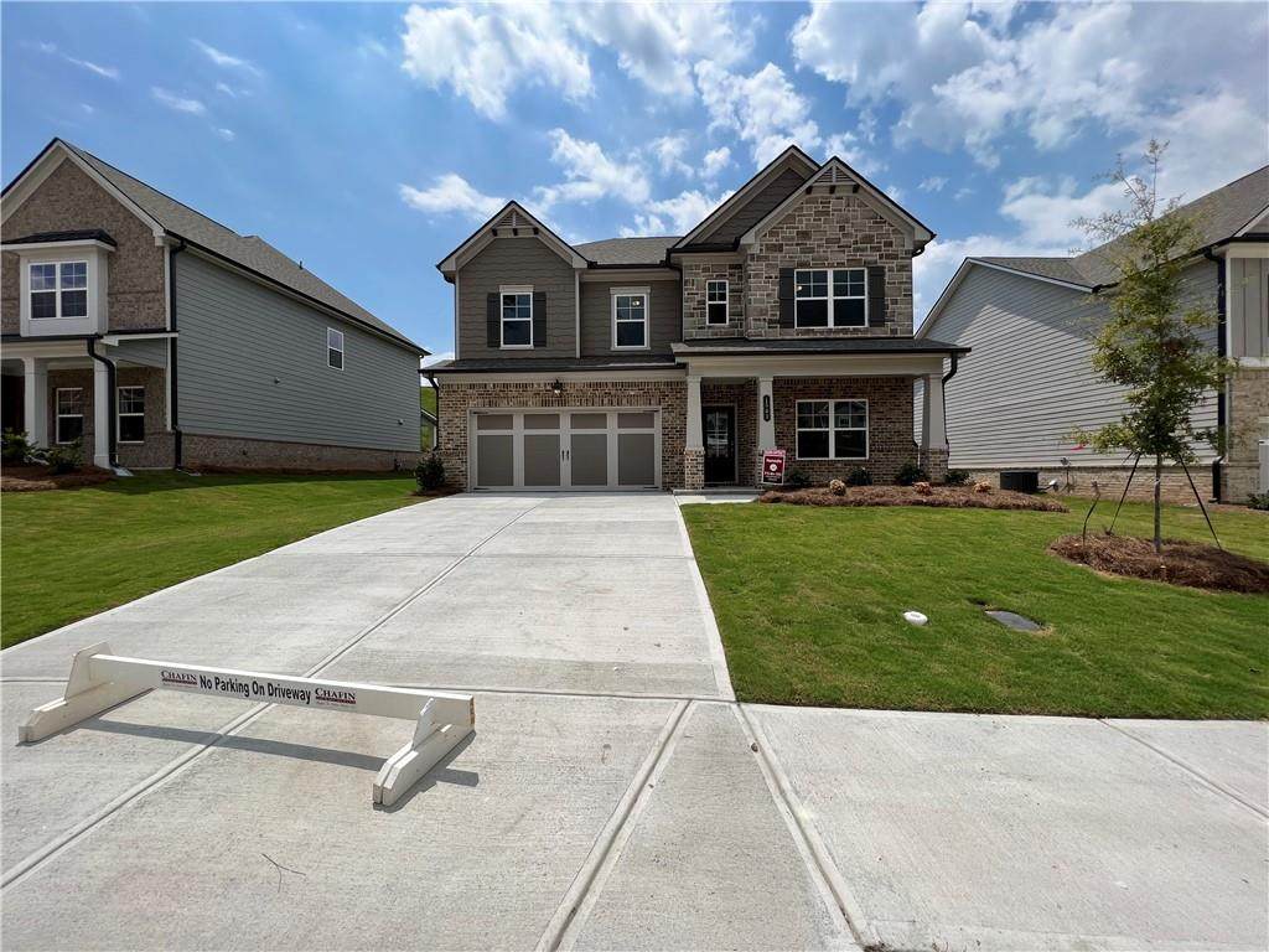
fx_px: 477
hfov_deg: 106.2
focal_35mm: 13
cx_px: 634
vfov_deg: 89.9
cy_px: 476
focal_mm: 1.57
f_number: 1.8
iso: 32
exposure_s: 1/2801
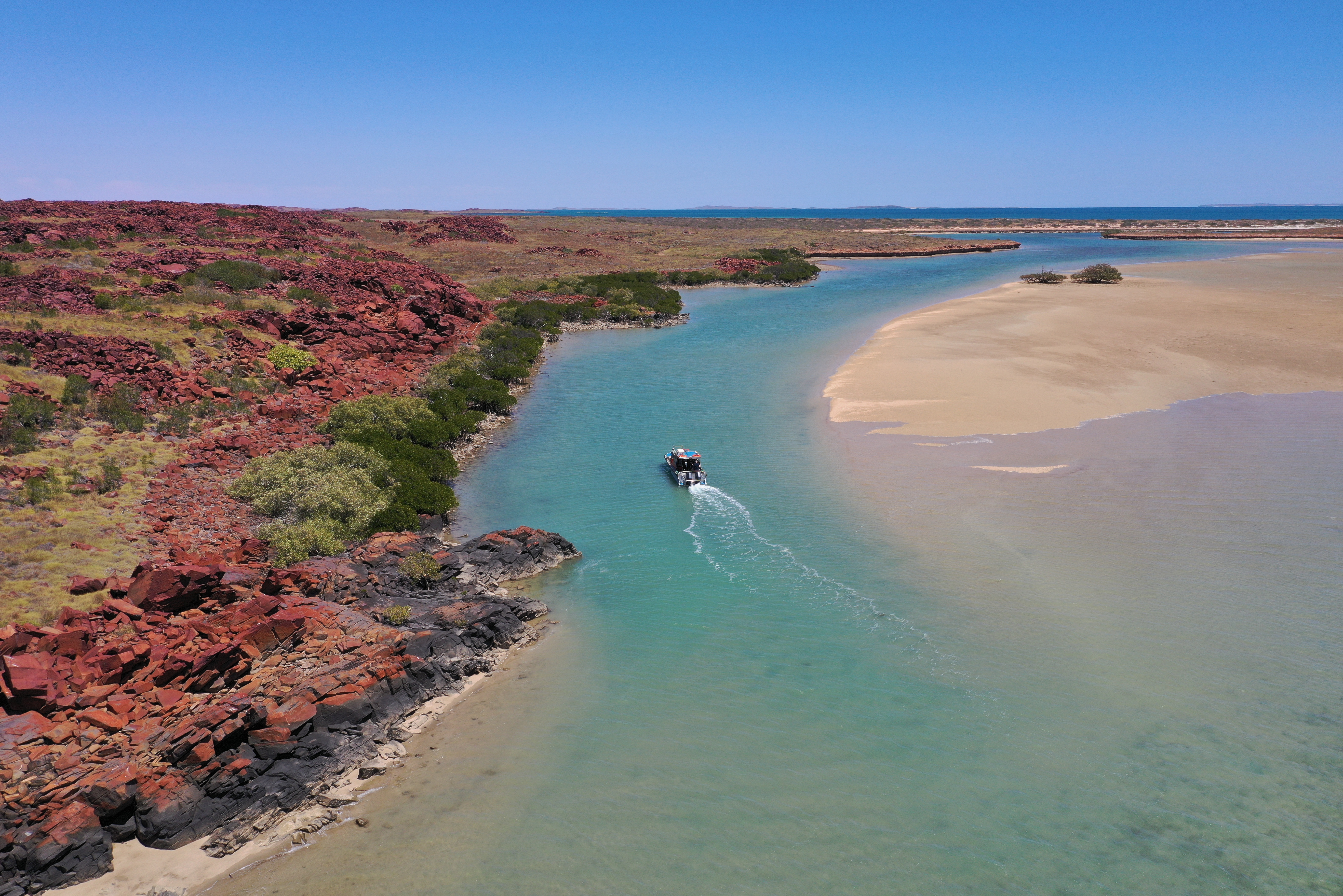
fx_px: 1044
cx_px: 672
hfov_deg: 65.5
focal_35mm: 28
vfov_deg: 46.4
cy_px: 448
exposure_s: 1/500
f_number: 6.3
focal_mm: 10.26
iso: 100
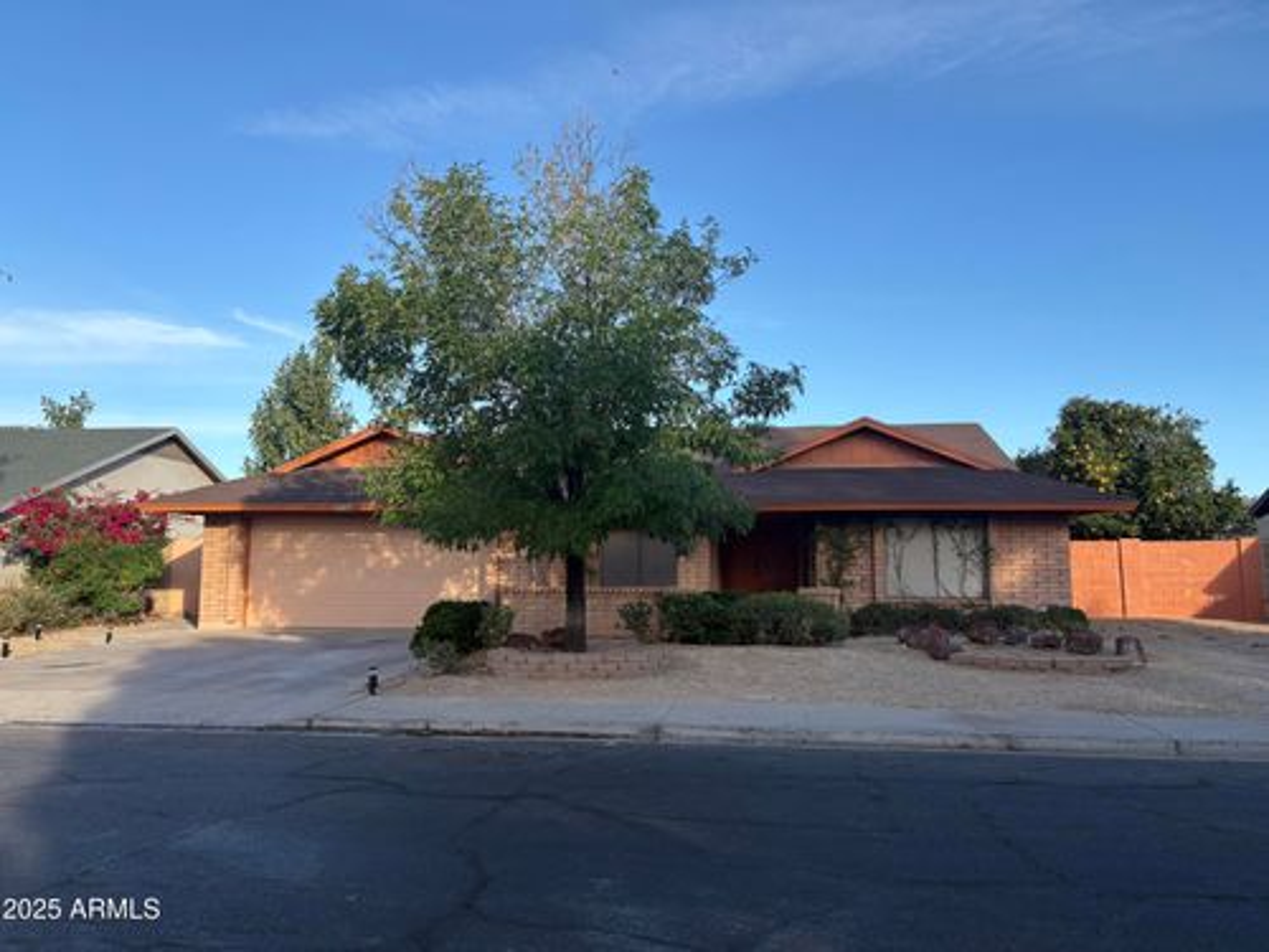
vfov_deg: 53.1
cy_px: 476
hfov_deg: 67.3
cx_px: 634
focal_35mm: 26
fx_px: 953
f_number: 1.6
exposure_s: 1/1451
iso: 50
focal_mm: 5.96
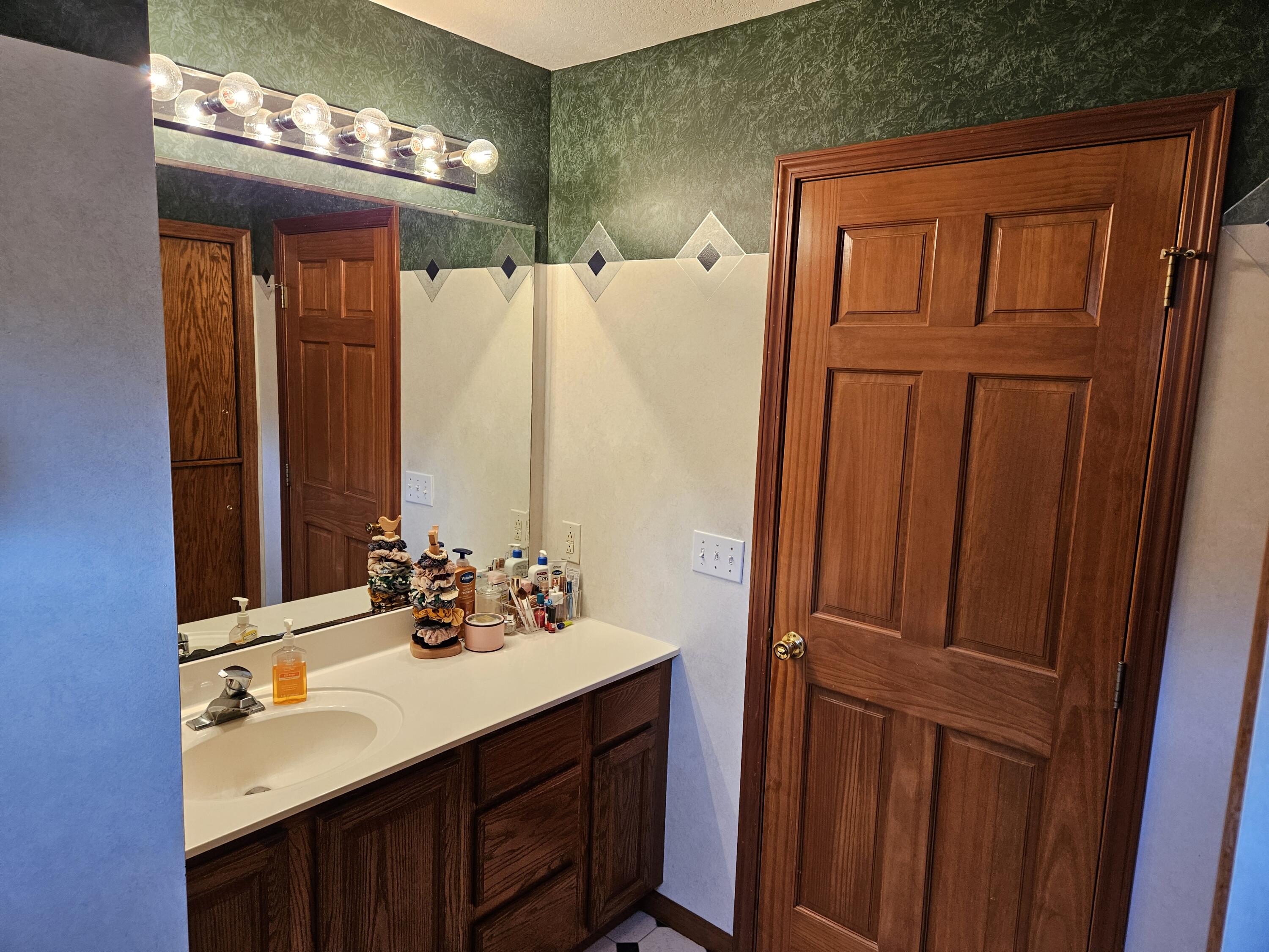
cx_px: 634
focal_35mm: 23
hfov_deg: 73.9
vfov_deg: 58.9
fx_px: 843
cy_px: 476
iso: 200
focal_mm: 5.4
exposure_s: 1/120
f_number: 1.8
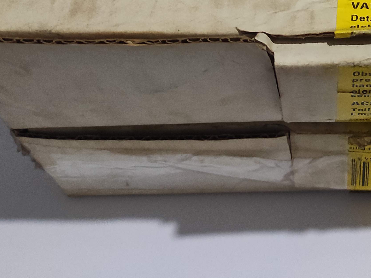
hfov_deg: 26.0
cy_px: -60
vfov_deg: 19.9
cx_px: 411
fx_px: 740
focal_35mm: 69
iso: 901
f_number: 1.89
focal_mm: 5.43
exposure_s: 1/33
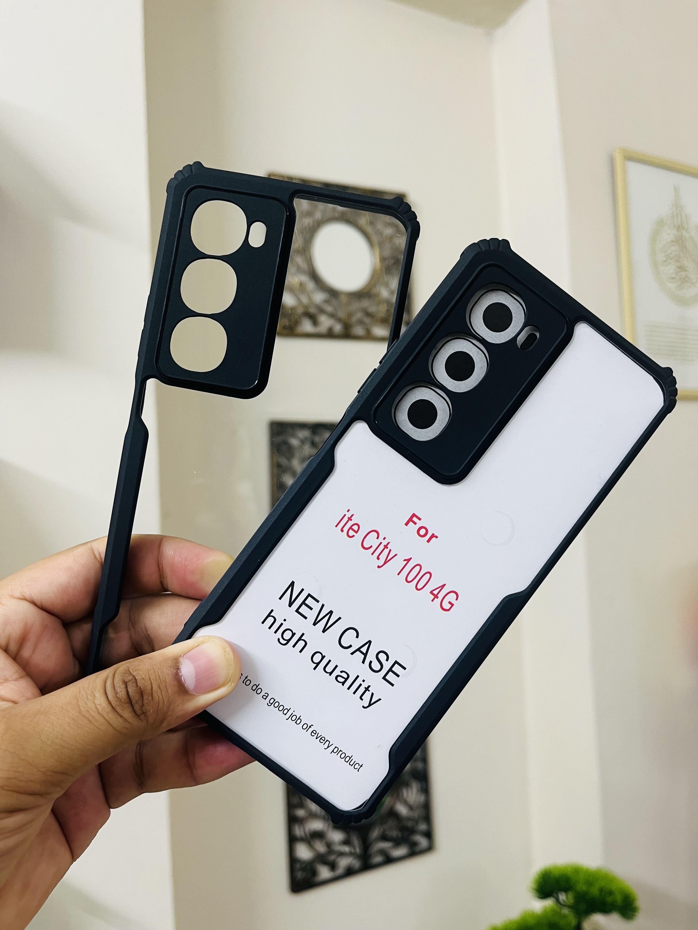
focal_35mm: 26
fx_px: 699
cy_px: 465
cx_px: 349
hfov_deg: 53.1
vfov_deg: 67.3
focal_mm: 5.1
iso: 64
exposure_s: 1/50
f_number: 1.6
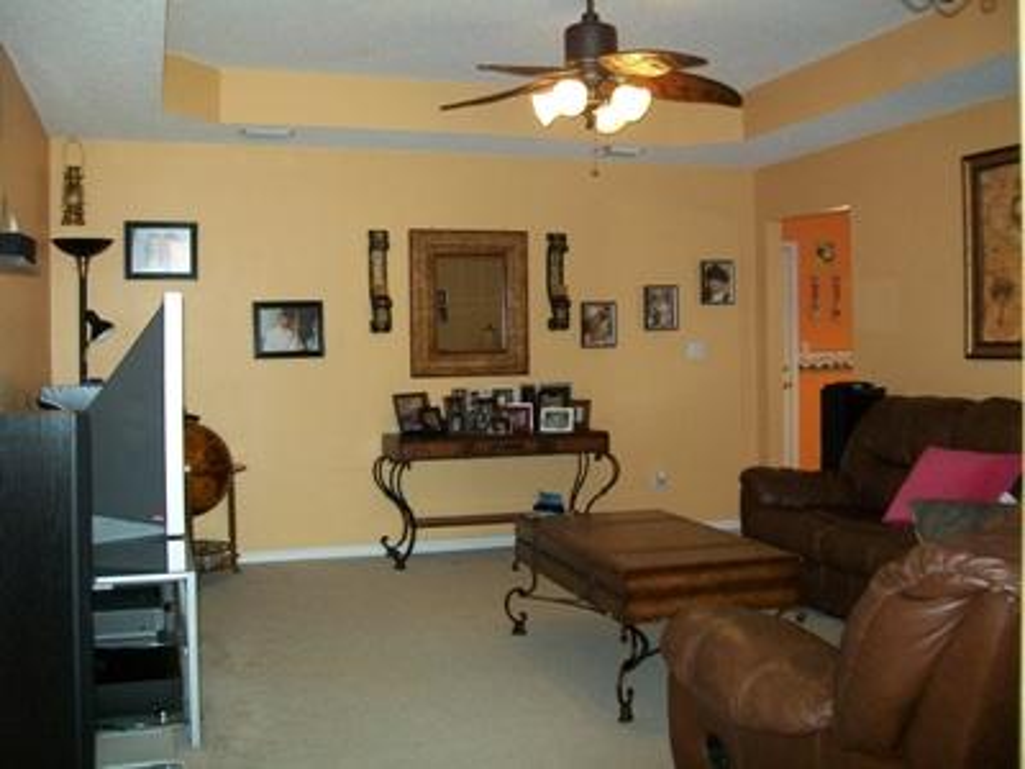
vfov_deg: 39.7
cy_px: 384
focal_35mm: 36
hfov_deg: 51.4
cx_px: 512
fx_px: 1066
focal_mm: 6
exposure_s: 1/60
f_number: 2.7
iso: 160
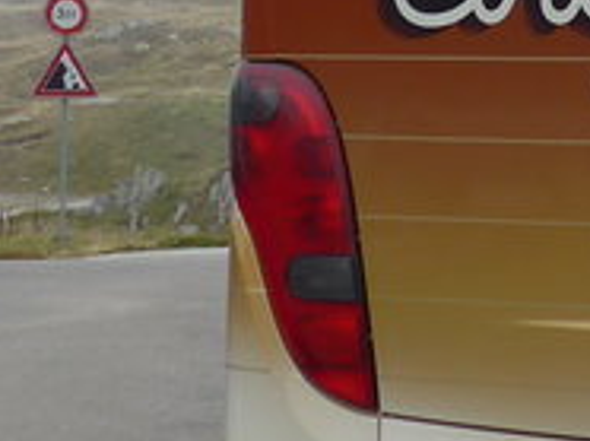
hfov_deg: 7.5
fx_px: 4290
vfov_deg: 5.8
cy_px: -305
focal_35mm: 252
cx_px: 1240
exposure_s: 1/400
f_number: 2.8
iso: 80
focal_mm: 8
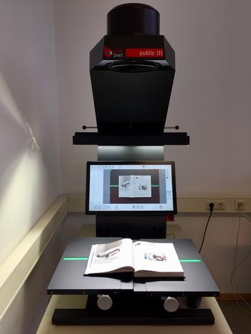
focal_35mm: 29
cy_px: 167
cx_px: 126
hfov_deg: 48.3
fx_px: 280
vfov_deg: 61.6
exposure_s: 1/50
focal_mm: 4.15
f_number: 2.2
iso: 32
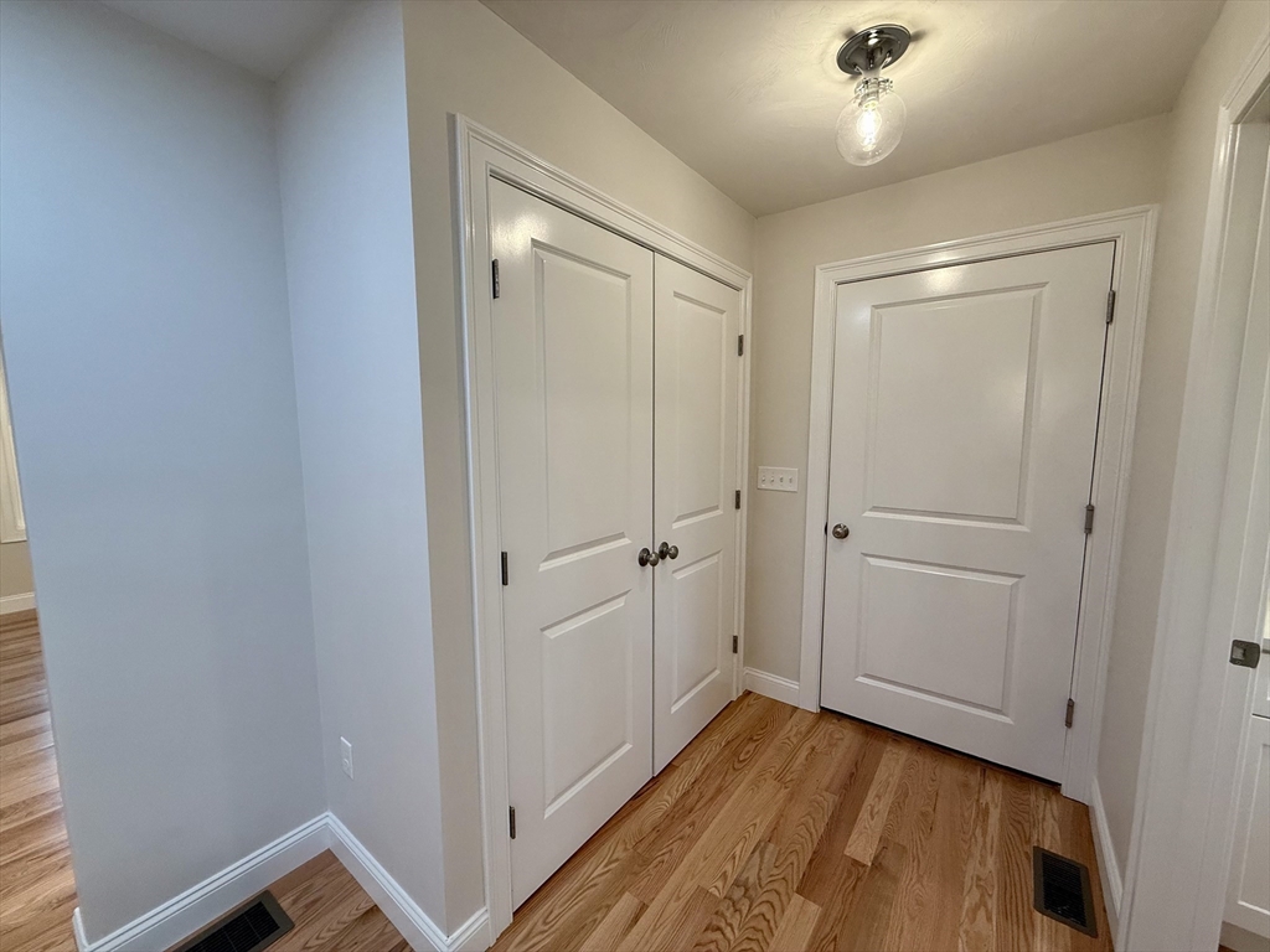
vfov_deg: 85.7
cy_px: 476
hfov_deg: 102.1
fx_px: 514
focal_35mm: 14
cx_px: 635
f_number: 2.2
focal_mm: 2.22
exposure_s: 1/120
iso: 160
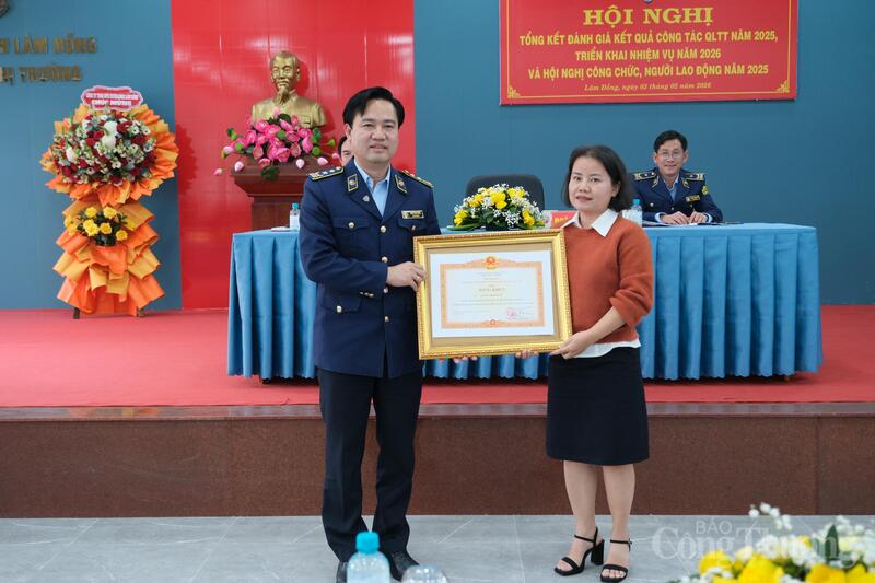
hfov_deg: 51.9
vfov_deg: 35.9
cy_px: 292
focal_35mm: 37
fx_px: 899
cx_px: 438
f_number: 4
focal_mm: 24.7
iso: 1250
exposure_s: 1/100
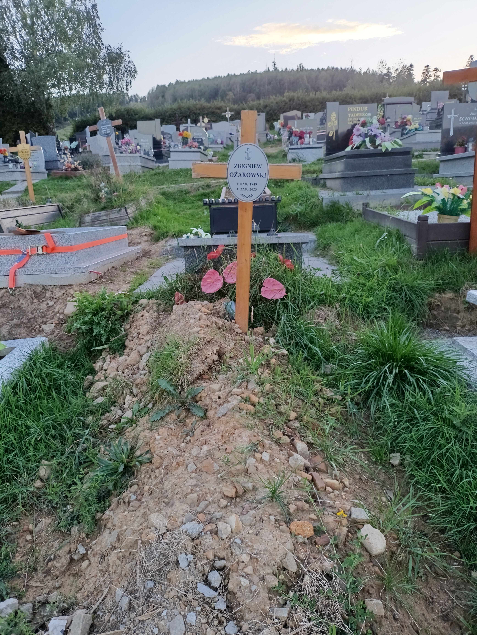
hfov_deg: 54.9
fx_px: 459
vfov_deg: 69.4
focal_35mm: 25
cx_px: 238
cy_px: 318
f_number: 1.7
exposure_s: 1/100
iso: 320
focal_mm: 4.71
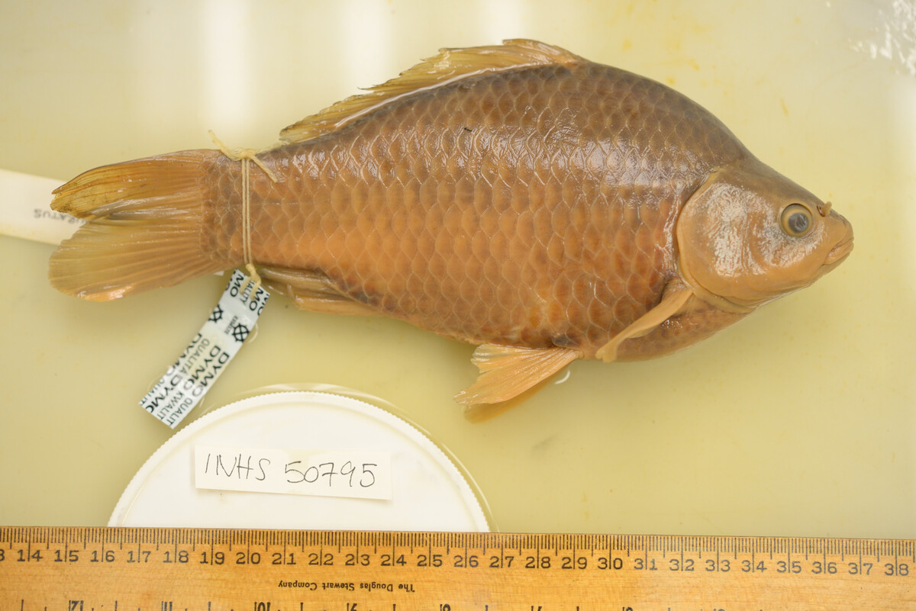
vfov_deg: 22.6
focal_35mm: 60
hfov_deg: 33.4
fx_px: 1527
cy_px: 306
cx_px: 458
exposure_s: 1/200
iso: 800
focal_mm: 60
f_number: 3.5
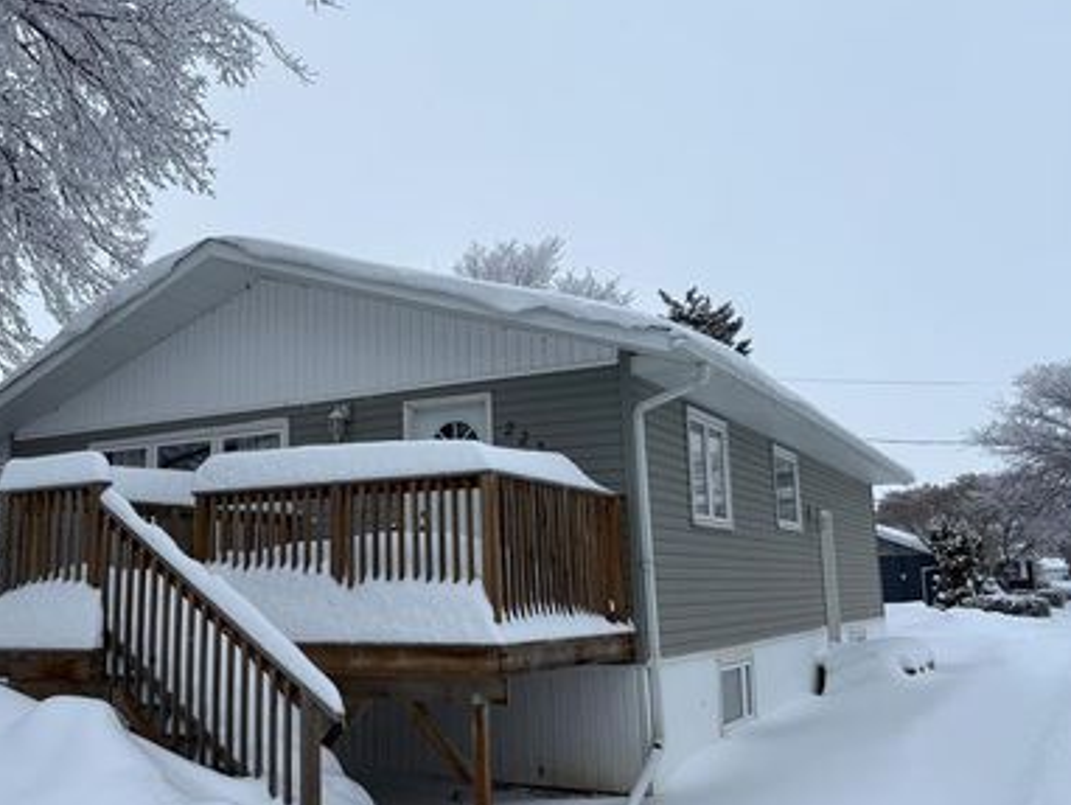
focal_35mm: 34
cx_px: 423
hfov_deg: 53.5
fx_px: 1053
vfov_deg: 41.8
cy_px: 411
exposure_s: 1/2985
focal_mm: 5.96
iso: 50
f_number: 1.6
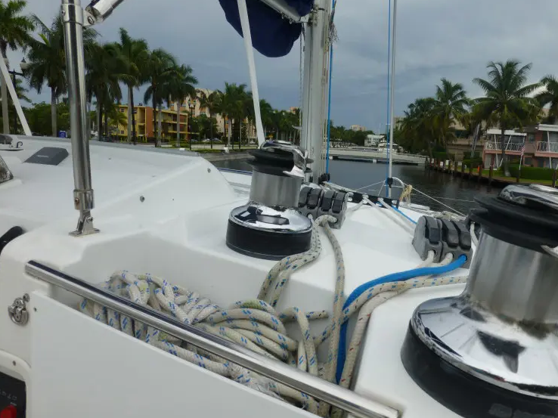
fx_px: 419
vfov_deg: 53.0
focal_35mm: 26
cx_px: 294
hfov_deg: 67.3
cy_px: 212
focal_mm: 4.3
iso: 100
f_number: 4
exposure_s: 1/640
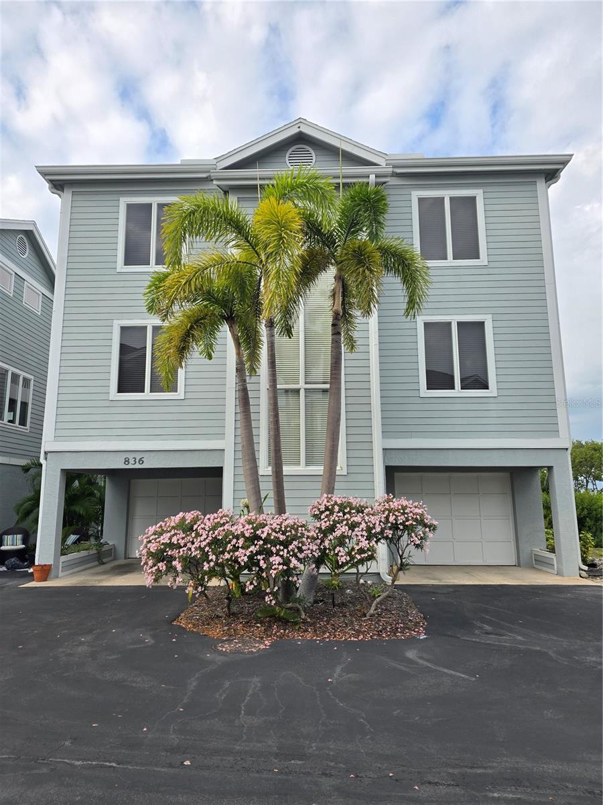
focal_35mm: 23
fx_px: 534
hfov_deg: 58.9
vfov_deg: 73.9
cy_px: 402
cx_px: 302
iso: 12
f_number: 1.7
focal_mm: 6.3
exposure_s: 1/428
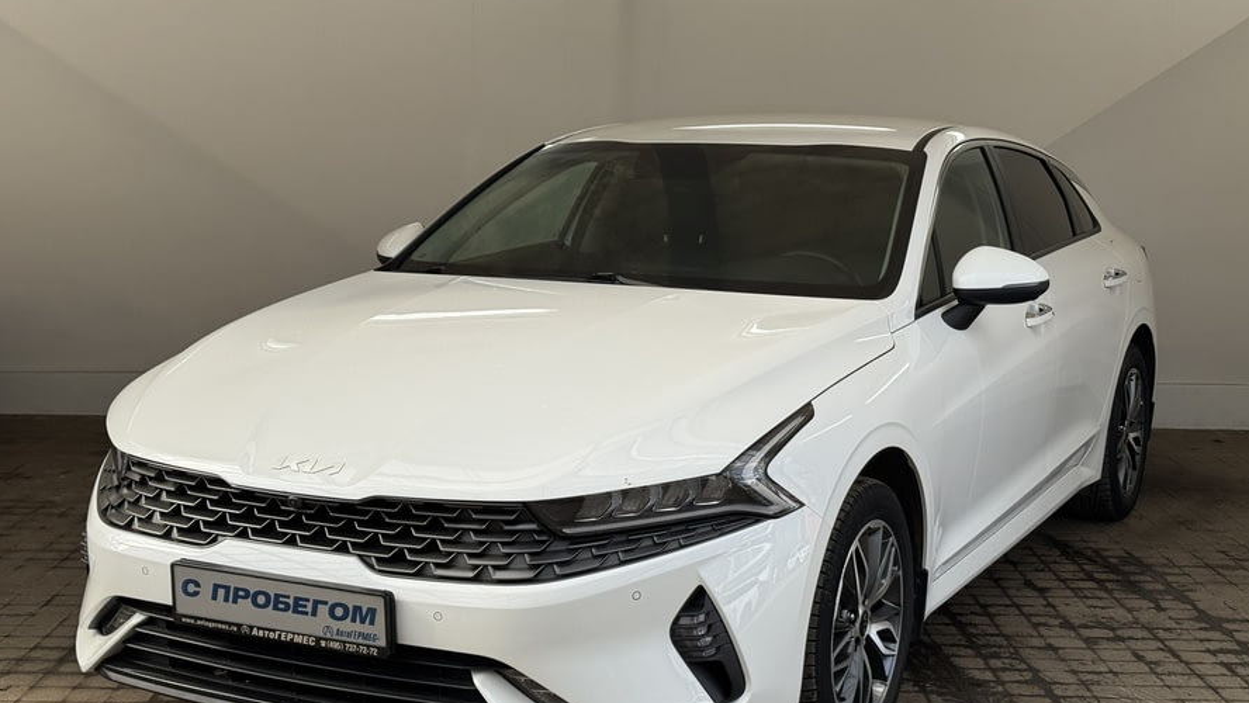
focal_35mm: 53
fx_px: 1756
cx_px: 620
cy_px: 387
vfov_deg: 22.6
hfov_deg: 39.2
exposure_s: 1/1770
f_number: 1.78
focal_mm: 6.76
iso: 64
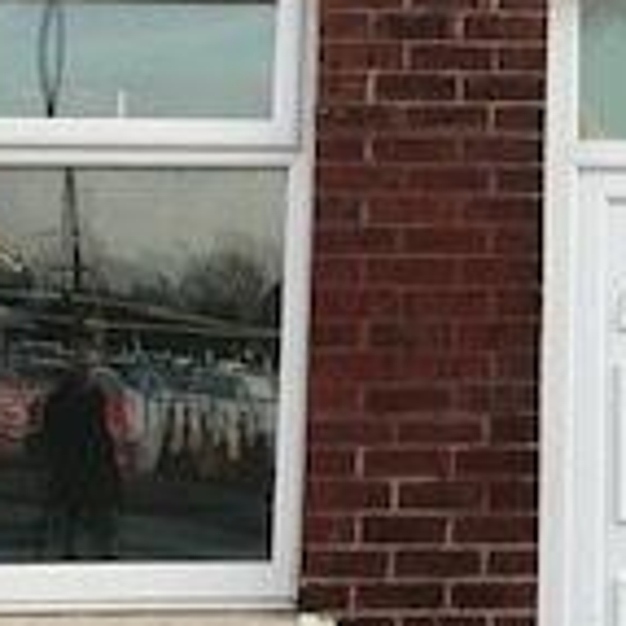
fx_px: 2271
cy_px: -44
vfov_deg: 15.3
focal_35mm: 111
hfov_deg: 15.2
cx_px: 714
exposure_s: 1/100
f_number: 1.8
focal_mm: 3.99
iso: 25
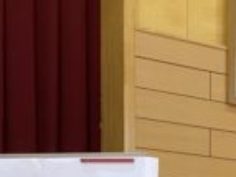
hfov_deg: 14.9
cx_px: 469
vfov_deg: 12.4
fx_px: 743
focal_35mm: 109
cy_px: 318
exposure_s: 1/95
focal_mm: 4.25
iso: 125
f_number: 1.8
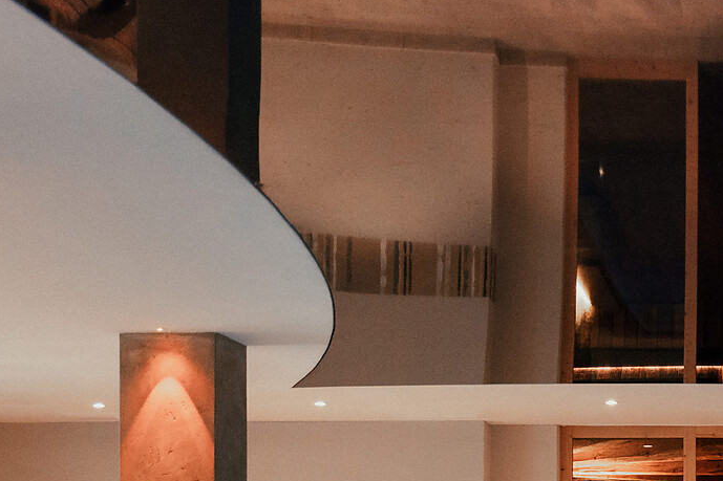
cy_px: 622
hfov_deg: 21.0
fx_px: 1869
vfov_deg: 14.1
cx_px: 768
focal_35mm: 93
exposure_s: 1/125
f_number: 2.8
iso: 2000
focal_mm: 33.4
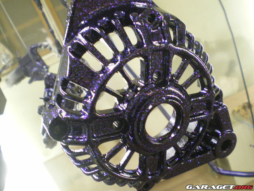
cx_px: 127
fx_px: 279
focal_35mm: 38
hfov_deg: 49.0
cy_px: 96
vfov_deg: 37.7
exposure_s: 1/30
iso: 400
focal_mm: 6.3
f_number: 3.1
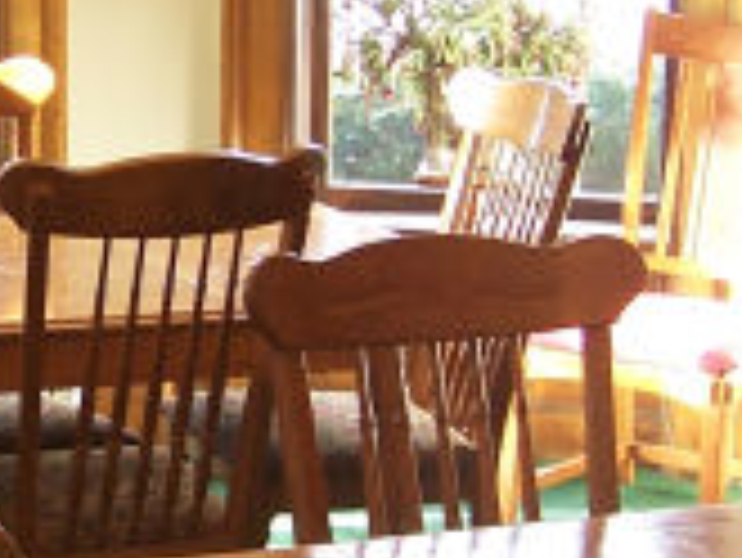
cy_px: 248
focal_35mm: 120
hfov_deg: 16.1
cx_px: 22
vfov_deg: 12.4
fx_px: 2574
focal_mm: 5.5
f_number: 3.4
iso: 80
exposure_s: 1/4
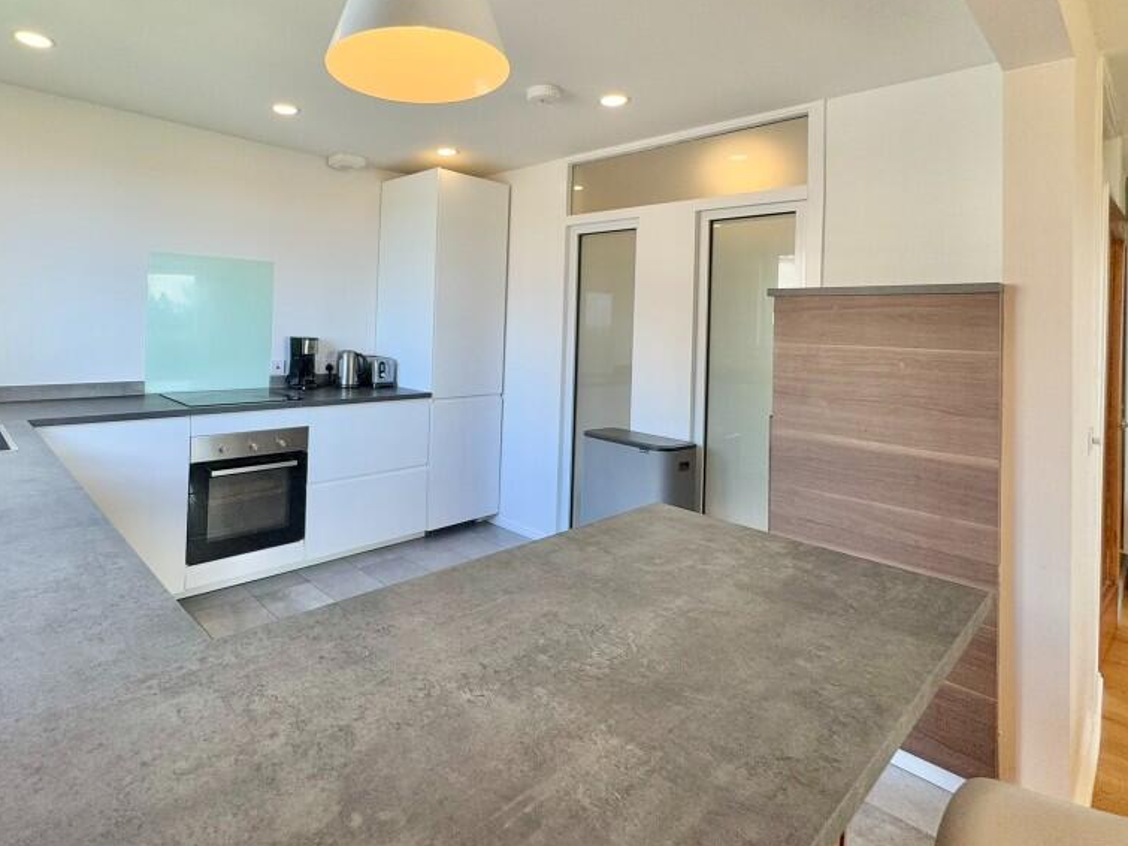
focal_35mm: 19
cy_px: 312
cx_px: 448
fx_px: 619
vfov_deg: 67.5
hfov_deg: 83.6
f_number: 2.2
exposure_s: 1/100
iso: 100
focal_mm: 2.22
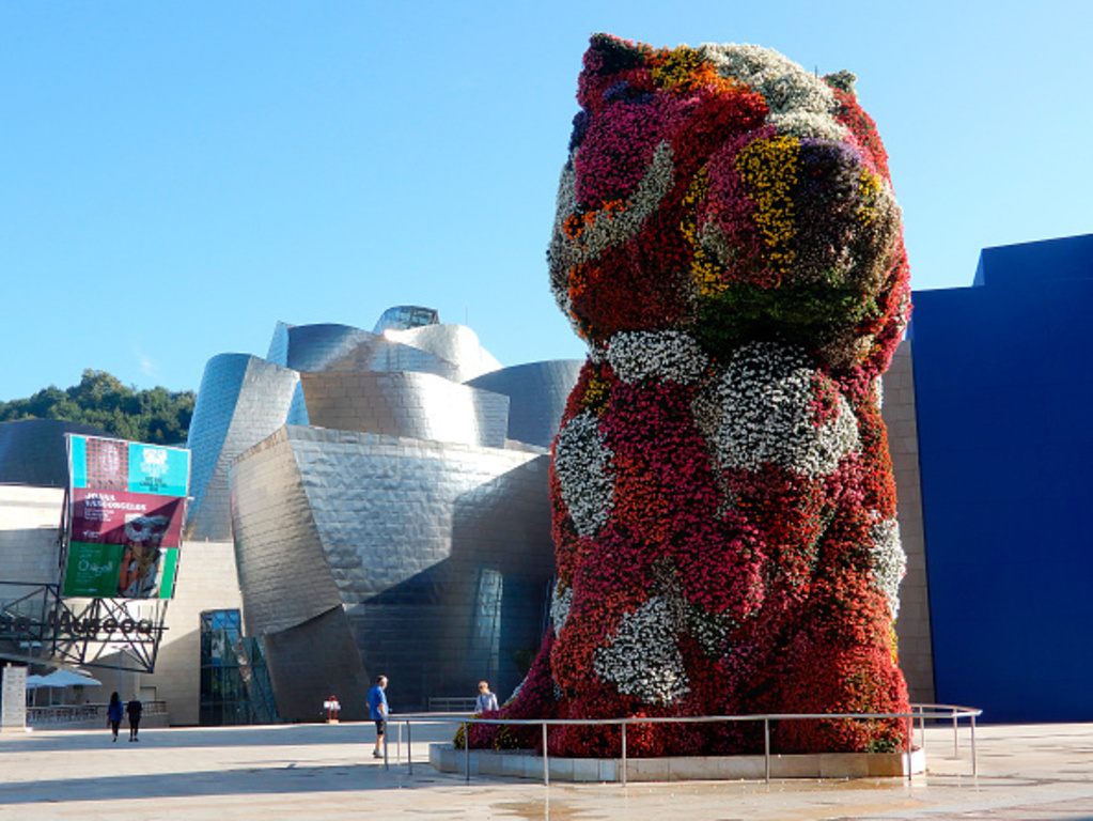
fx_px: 1327
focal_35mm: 42
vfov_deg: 34.4
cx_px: 546
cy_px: 410
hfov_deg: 44.8
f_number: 4
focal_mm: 7.5
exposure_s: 1/400
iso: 80
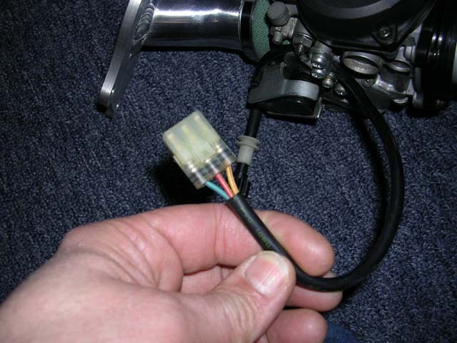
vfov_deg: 37.7
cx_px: 228
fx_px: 502
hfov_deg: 49.0
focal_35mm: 38
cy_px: 172
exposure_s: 1/60.1
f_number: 2.8
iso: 50
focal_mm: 5.8
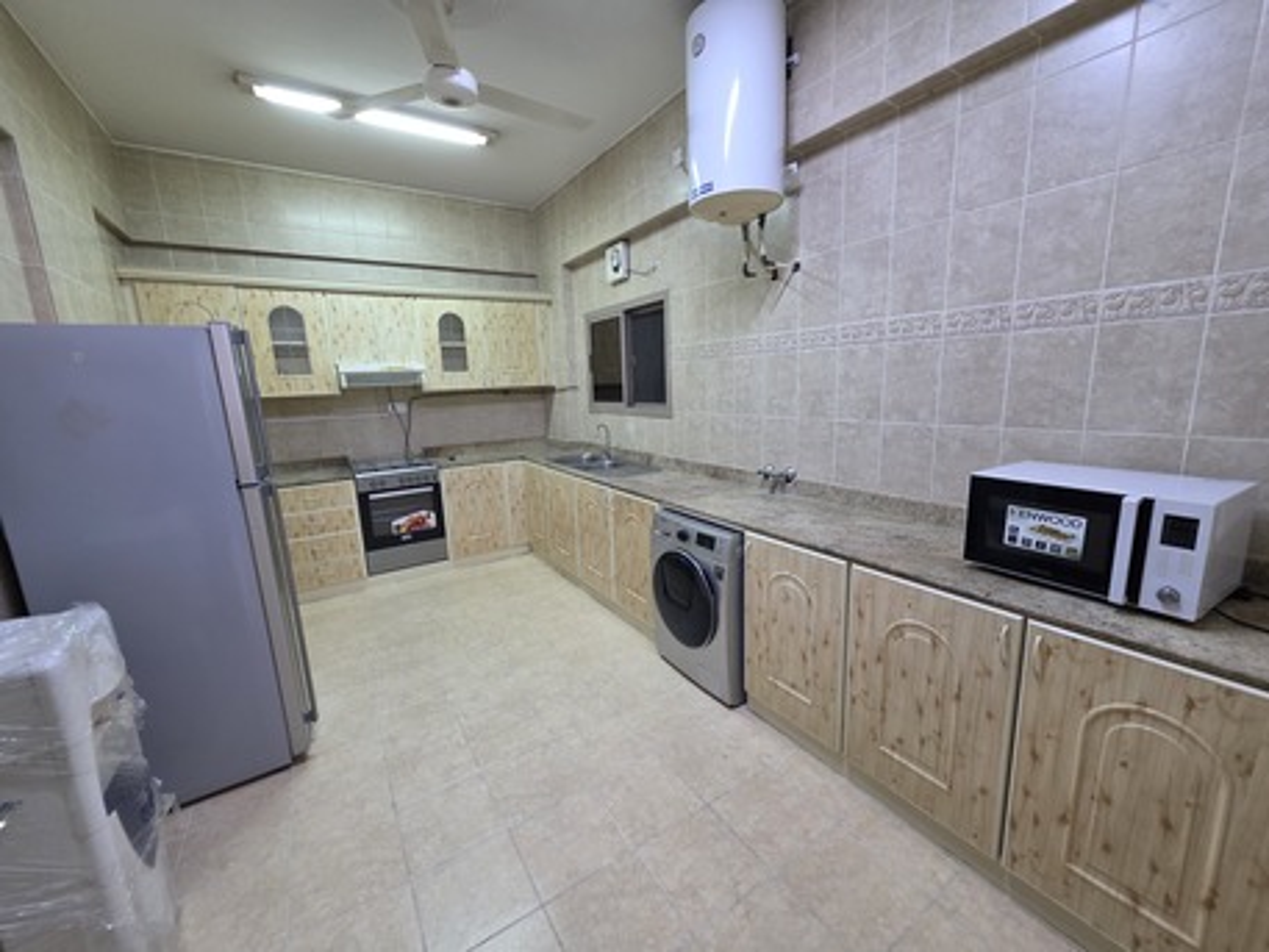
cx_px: 634
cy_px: 476
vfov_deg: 89.9
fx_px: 477
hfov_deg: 106.2
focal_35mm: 13
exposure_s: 1/50
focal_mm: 2.2
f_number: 1.9
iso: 320
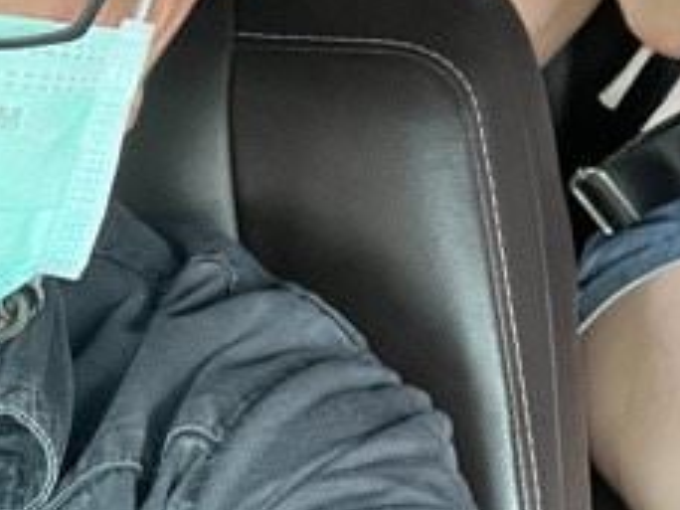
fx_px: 1984
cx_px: 895
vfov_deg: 14.2
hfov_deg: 18.1
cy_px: -113
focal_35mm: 101
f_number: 2.2
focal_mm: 2.71
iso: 125
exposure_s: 1/60
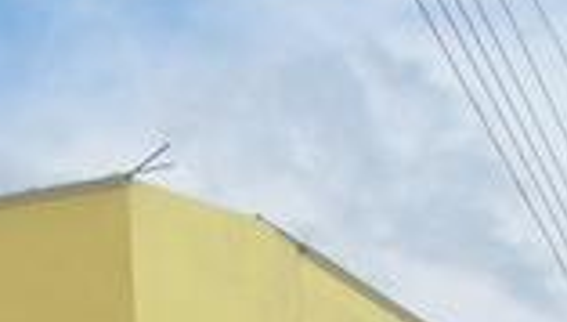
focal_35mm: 155
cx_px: -235
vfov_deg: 7.5
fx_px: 2335
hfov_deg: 13.2
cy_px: 706
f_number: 4.3
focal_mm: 5.8
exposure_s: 1/640
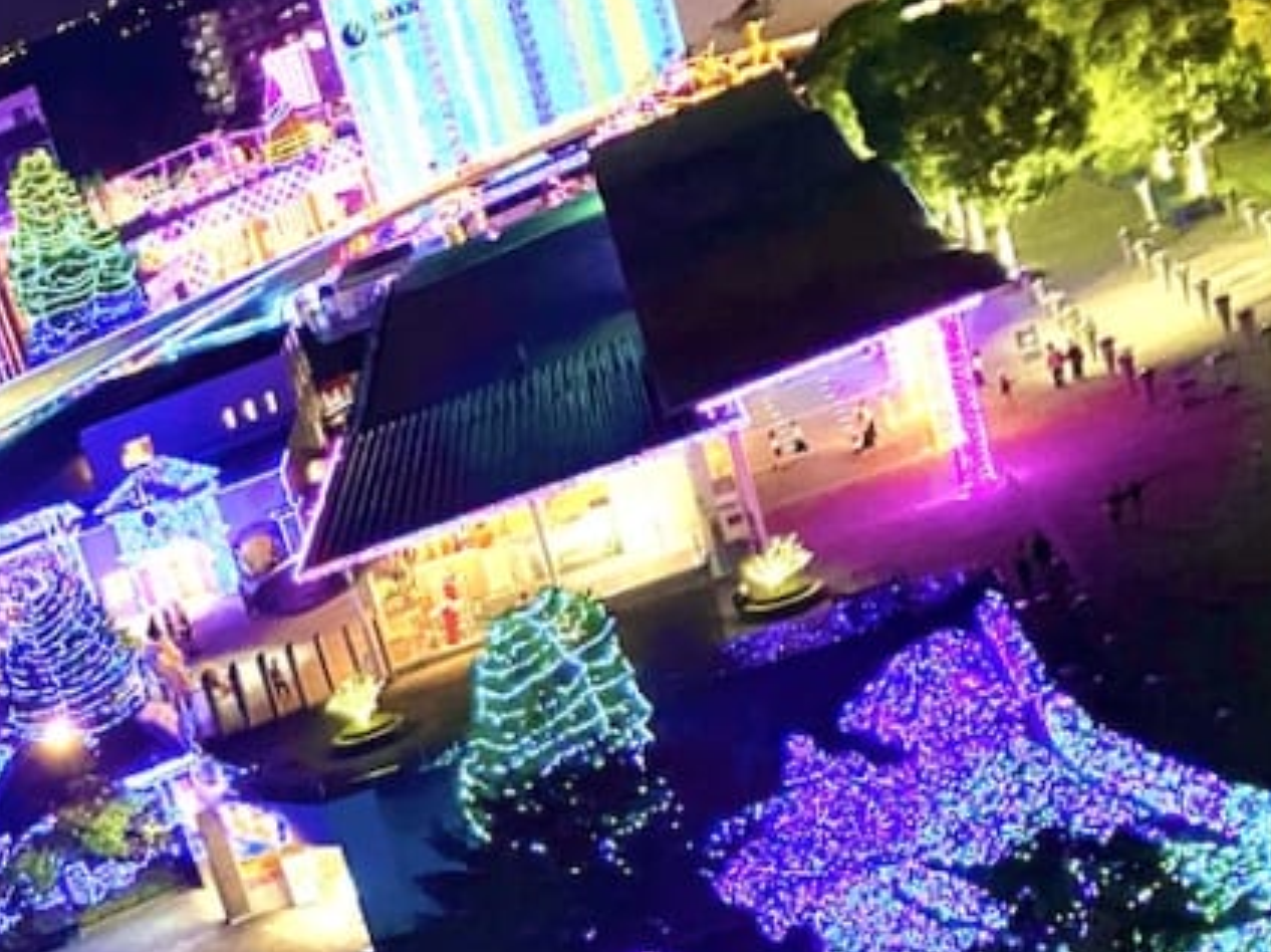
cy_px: 1277
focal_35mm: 74
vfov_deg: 18.4
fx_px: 2716
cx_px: -352
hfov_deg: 23.5
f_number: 1.8
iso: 500
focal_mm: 4.25
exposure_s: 1/33
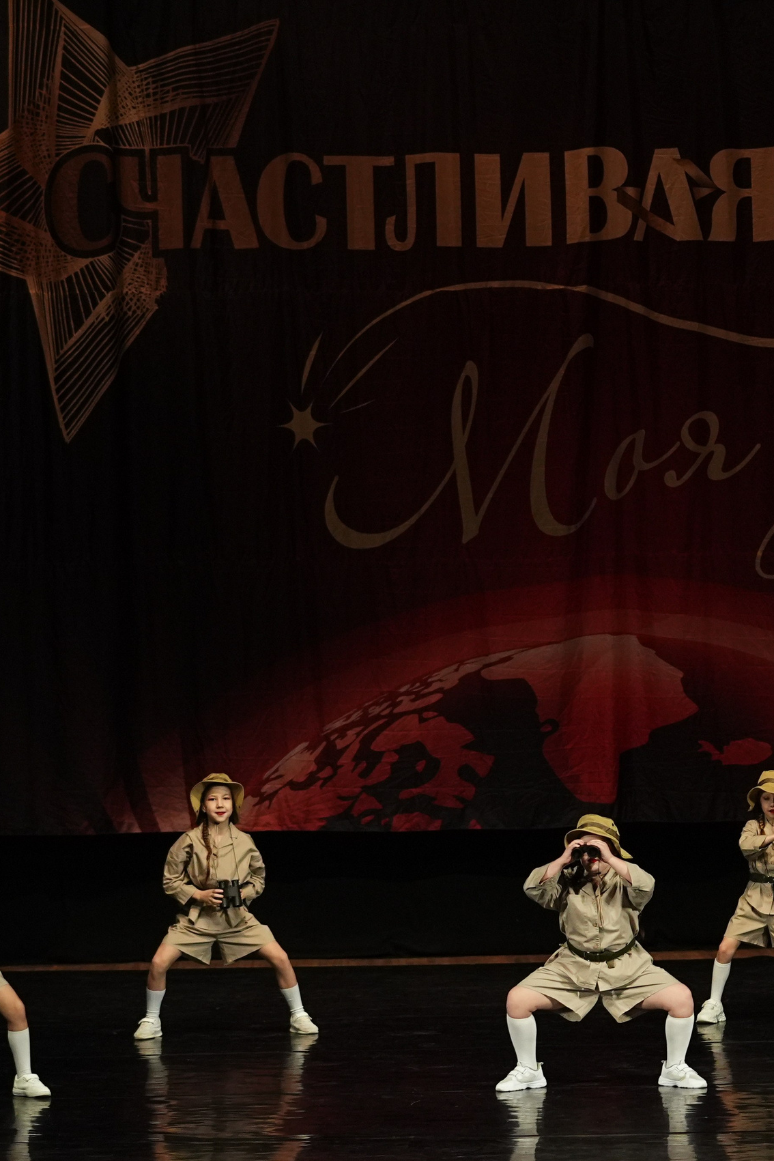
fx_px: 5095
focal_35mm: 158
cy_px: 582
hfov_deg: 8.7
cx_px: 619
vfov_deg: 13.0
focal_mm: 70
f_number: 2.8
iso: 2500
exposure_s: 1/400
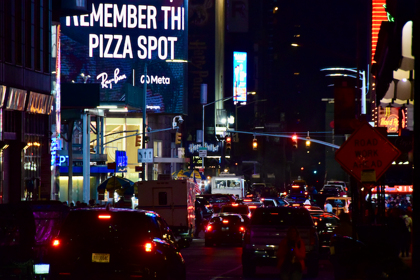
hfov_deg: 6.9
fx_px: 3500
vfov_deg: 4.6
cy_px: 140
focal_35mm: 300
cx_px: 210
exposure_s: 1/160
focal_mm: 200
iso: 4000
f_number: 7.1
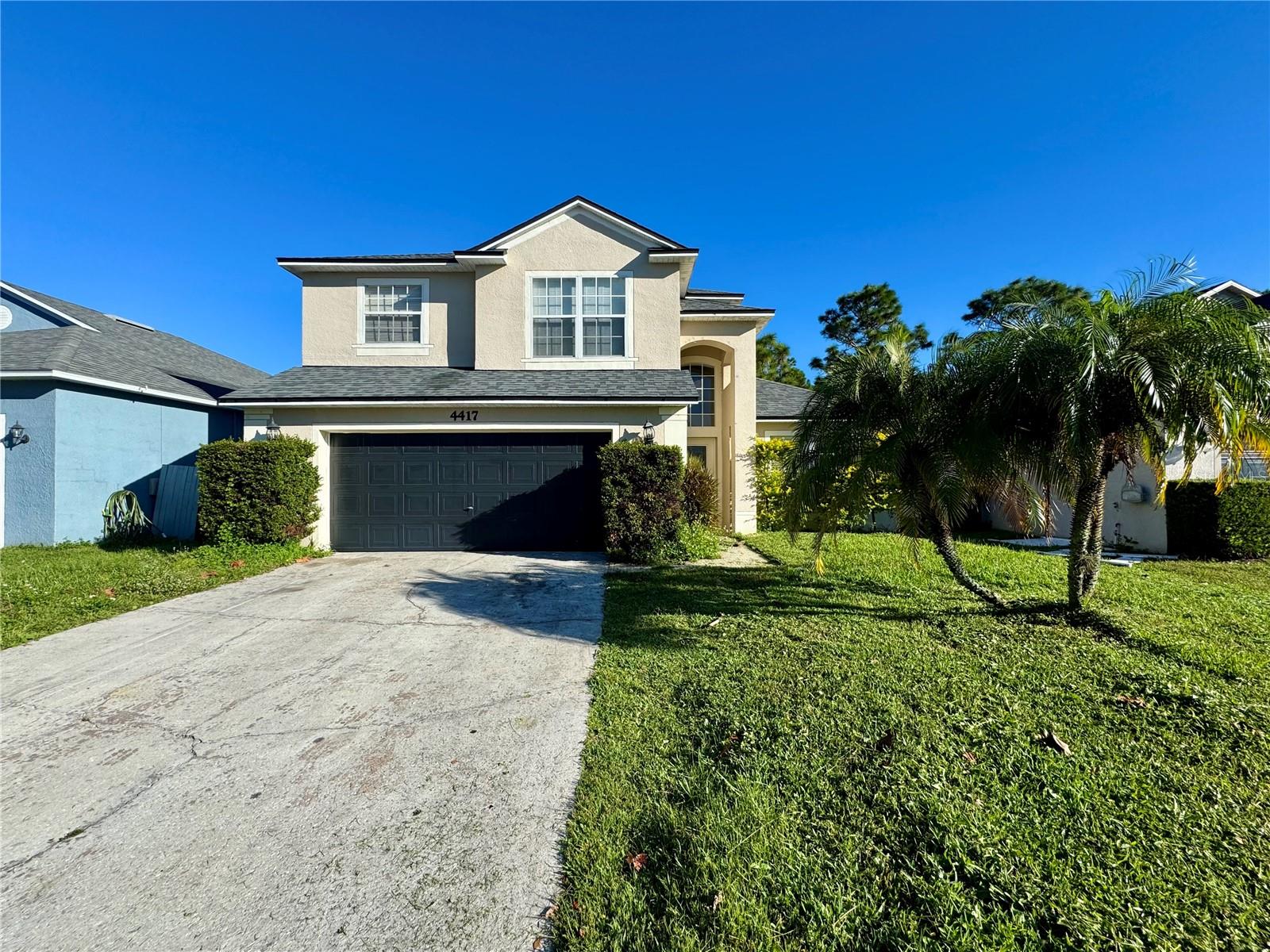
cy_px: 476
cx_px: 635
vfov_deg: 85.7
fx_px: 514
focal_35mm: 14
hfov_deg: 102.1
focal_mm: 2.22
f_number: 2.2
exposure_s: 1/1477
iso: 50
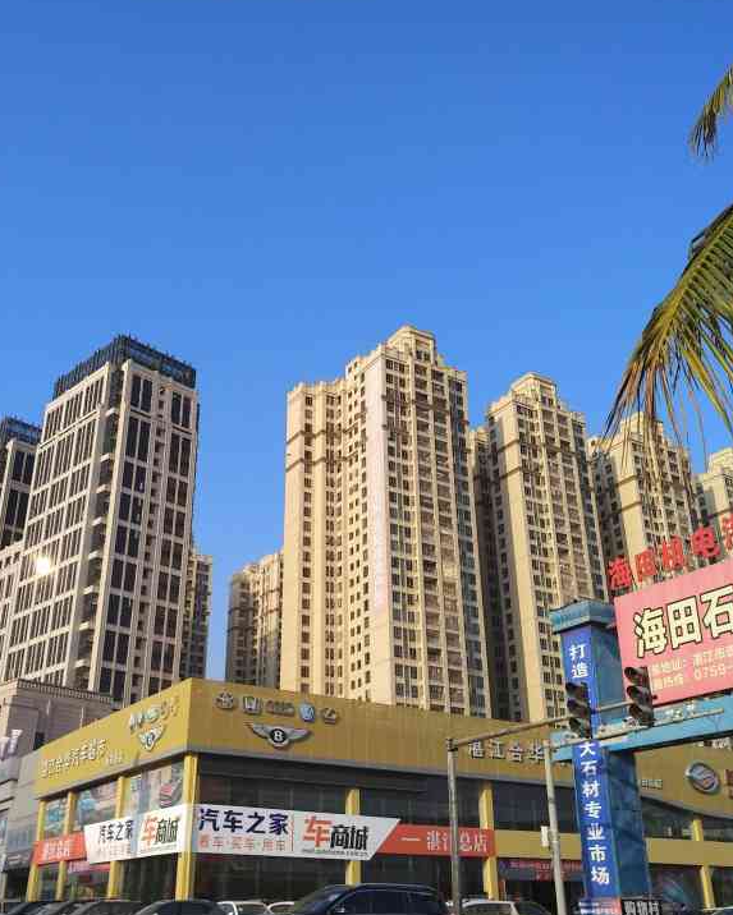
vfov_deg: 62.2
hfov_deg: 51.5
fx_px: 759
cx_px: 333
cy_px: 476
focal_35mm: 28
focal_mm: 3.81
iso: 100
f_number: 2.2
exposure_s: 1/909
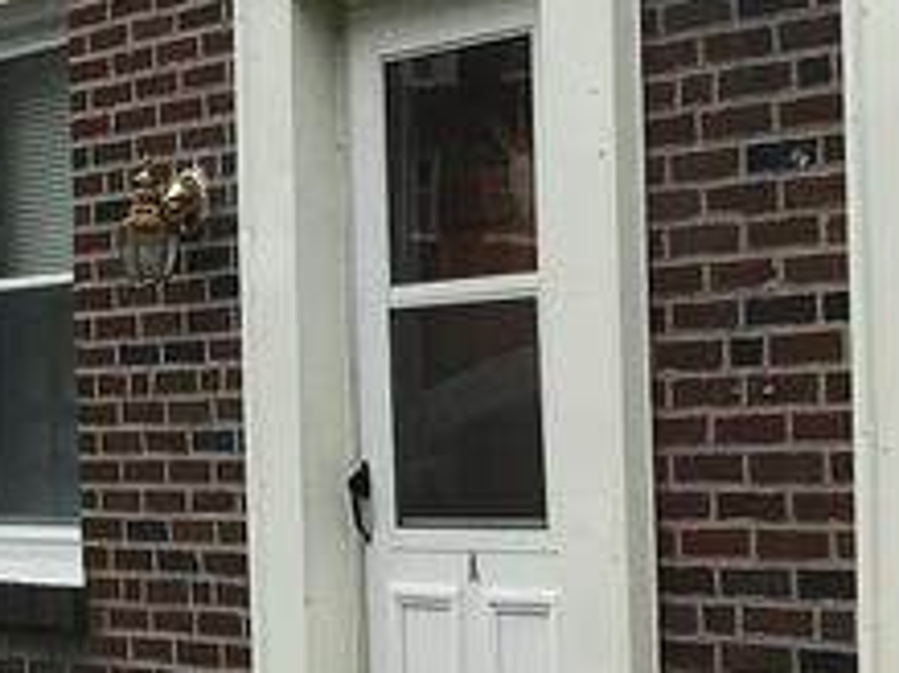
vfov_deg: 10.7
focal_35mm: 138
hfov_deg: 13.9
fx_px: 3582
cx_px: -201
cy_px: 308
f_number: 1.8
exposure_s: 1/3425
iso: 20
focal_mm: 3.99
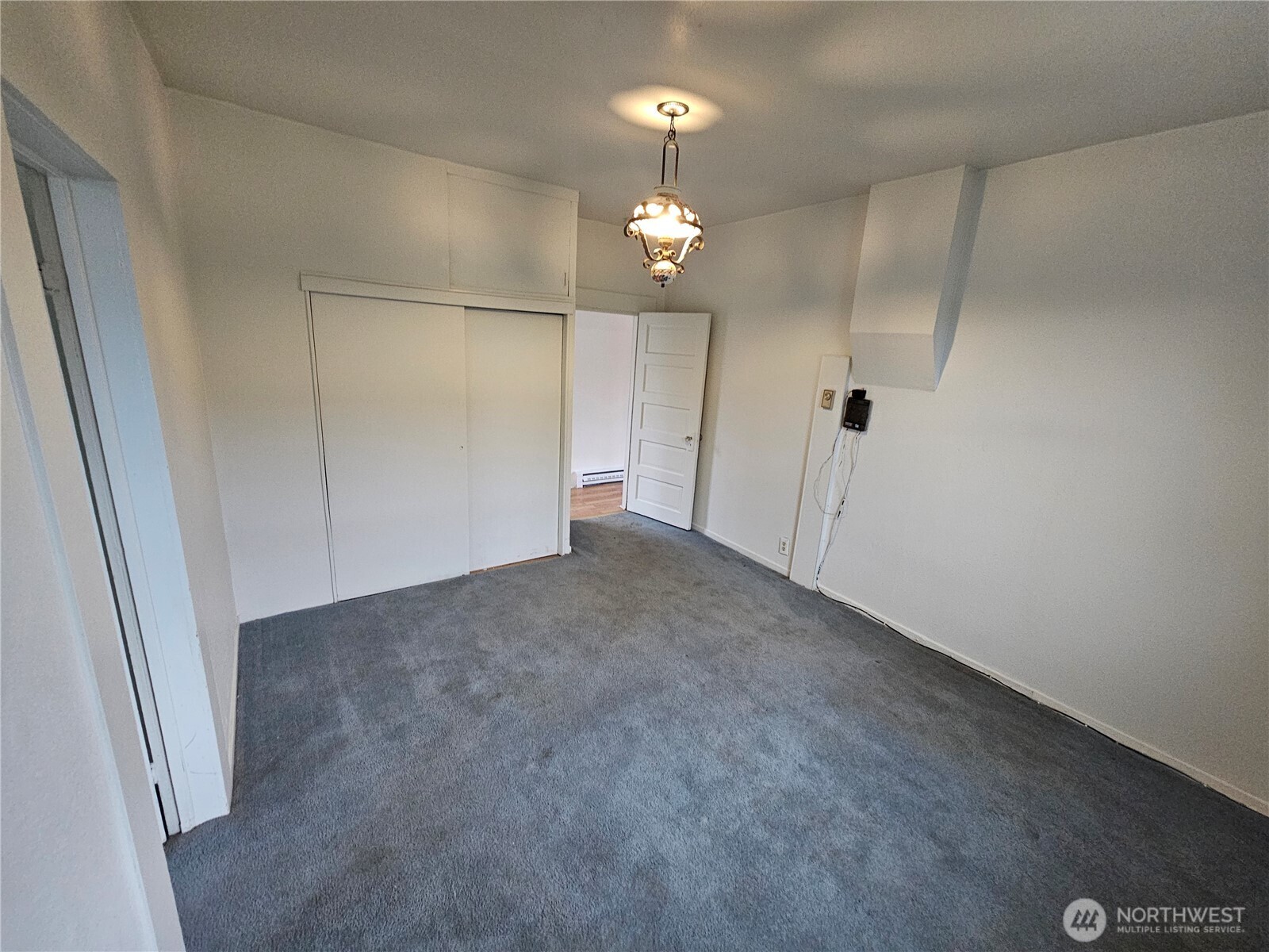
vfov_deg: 89.9
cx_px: 634
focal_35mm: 13
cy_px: 476
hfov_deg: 106.2
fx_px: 477
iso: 320
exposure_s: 1/30
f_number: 2.2
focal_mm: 2.2
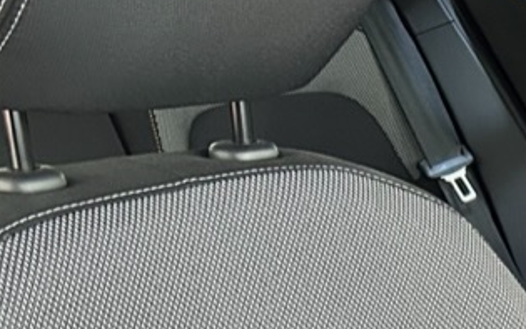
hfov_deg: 16.8
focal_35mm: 112
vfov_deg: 10.7
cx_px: 803
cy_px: 650
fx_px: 1606
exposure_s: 1/33
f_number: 1.5
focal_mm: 5.7
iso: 500
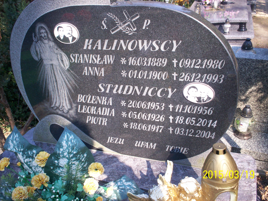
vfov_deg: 39.7
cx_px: 134
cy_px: 100
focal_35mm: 36
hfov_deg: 51.4
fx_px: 279
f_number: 4.5
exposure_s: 1/111
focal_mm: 6
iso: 100
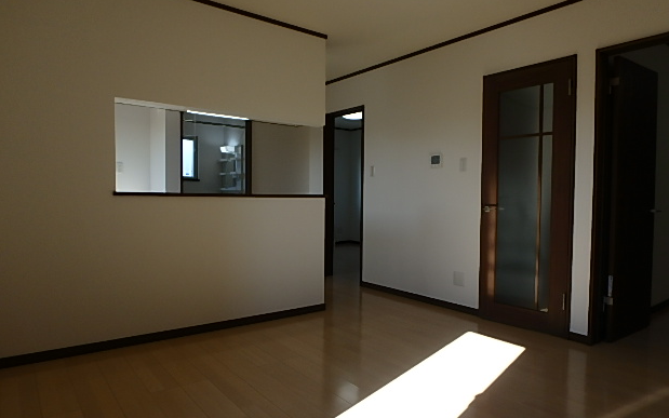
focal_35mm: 23
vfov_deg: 53.0
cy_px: 219
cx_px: 342
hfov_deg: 77.1
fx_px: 419
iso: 125
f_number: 3.5
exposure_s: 1/200
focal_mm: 3.7
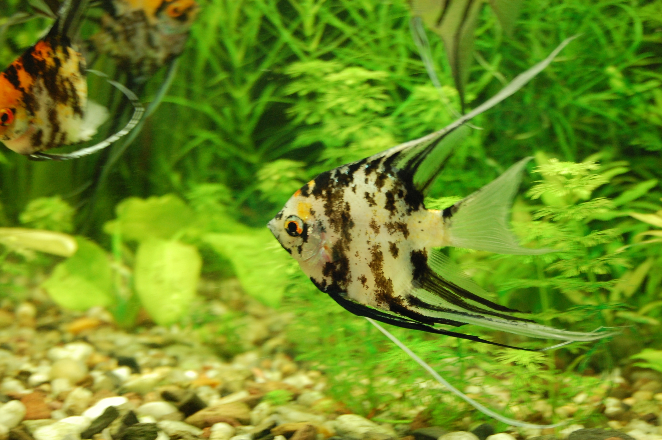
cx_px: 331
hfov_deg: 24.6
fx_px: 1516
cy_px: 220
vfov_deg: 16.5
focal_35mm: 82
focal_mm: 55
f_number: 5.6
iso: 720
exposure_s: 1/30
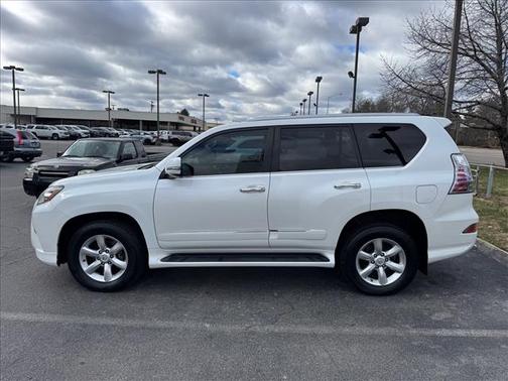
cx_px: 254
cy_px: 190
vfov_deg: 56.8
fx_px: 352
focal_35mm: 24
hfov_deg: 71.6
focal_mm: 6.76
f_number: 1.78
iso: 80
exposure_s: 1/4049
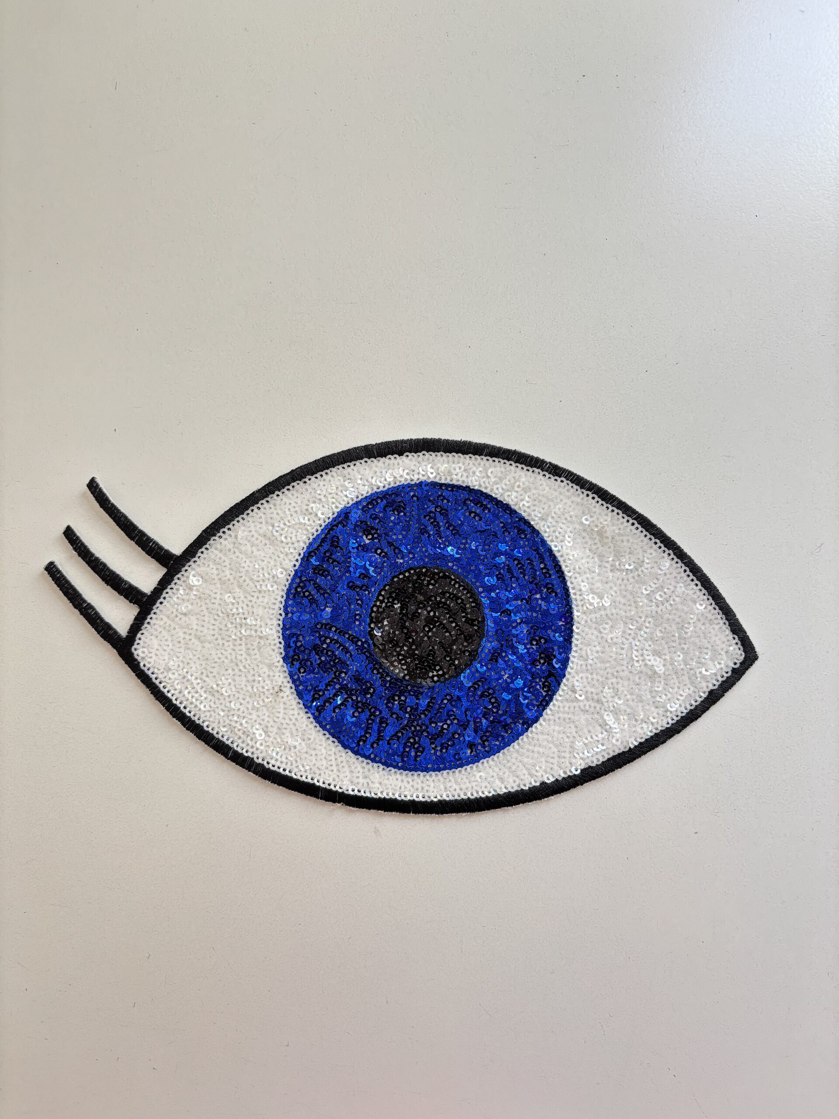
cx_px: 420
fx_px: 840
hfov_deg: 53.1
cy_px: 560
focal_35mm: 26
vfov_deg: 67.3
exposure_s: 1/121
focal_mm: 5.96
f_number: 1.6
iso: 100
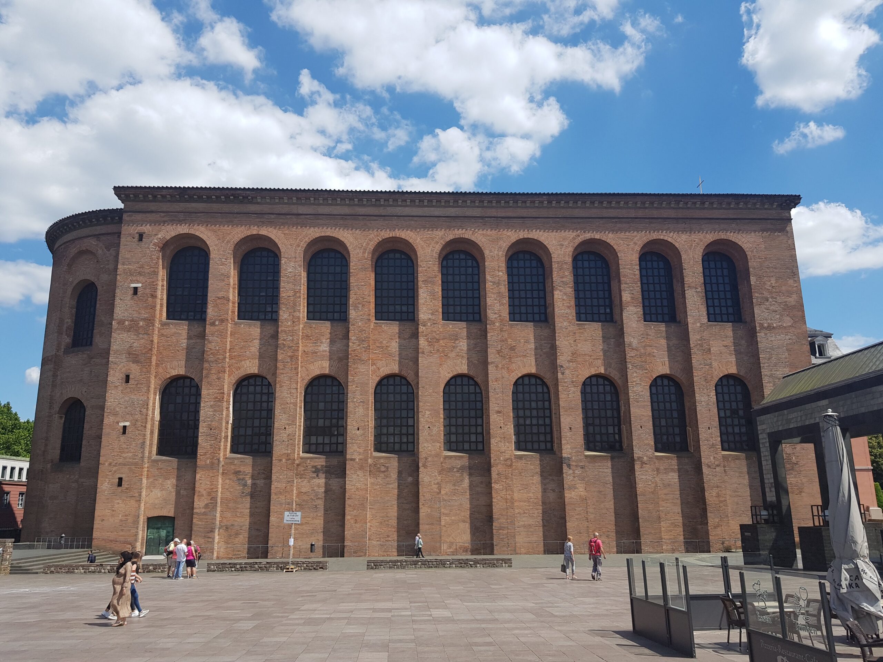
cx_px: 442
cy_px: 331
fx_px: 663
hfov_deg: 67.3
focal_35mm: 26
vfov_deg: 53.1
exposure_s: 1/2232
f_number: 1.7
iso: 40
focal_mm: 4.2
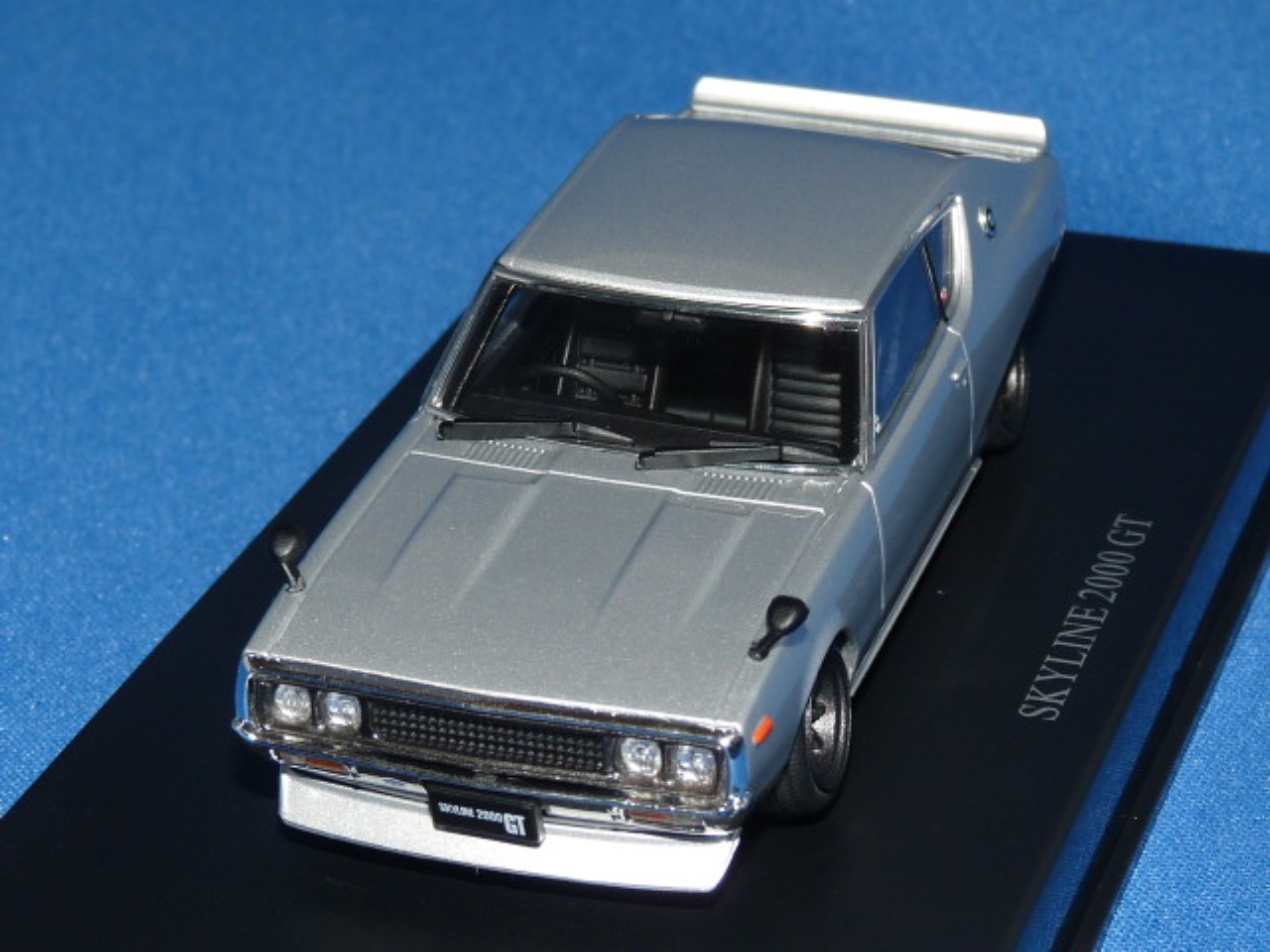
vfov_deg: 13.3
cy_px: 476
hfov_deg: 17.7
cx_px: 635
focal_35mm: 111
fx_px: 4072
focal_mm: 11.5
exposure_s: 1/60
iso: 100
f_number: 4
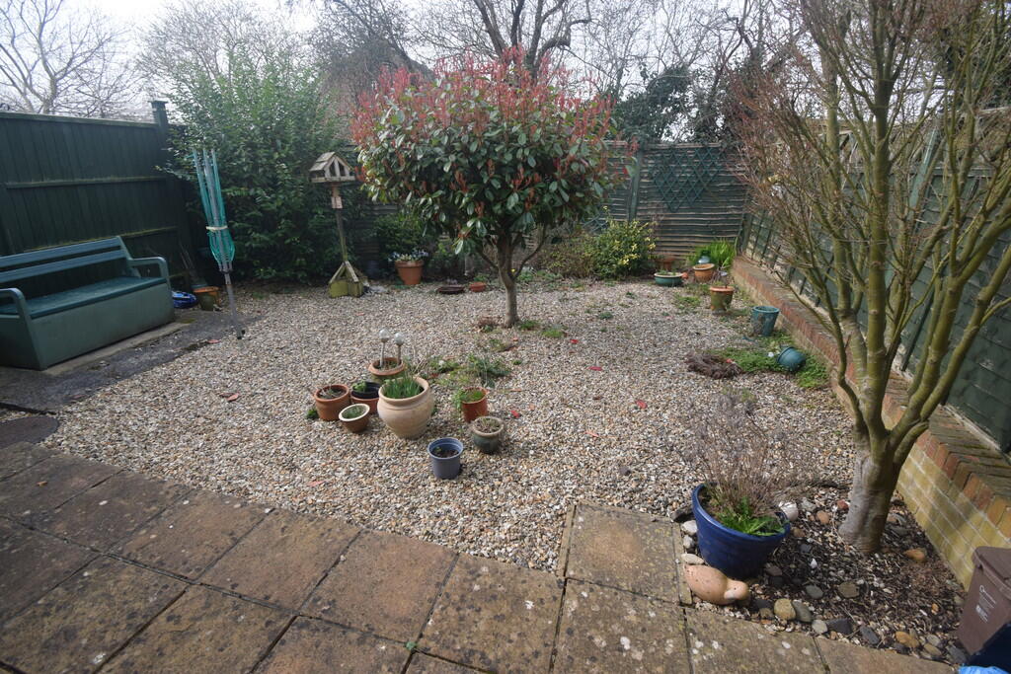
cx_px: 506
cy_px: 337
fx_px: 421
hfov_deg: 100.4
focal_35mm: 15
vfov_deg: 77.3
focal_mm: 10
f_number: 8
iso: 400
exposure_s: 1/250
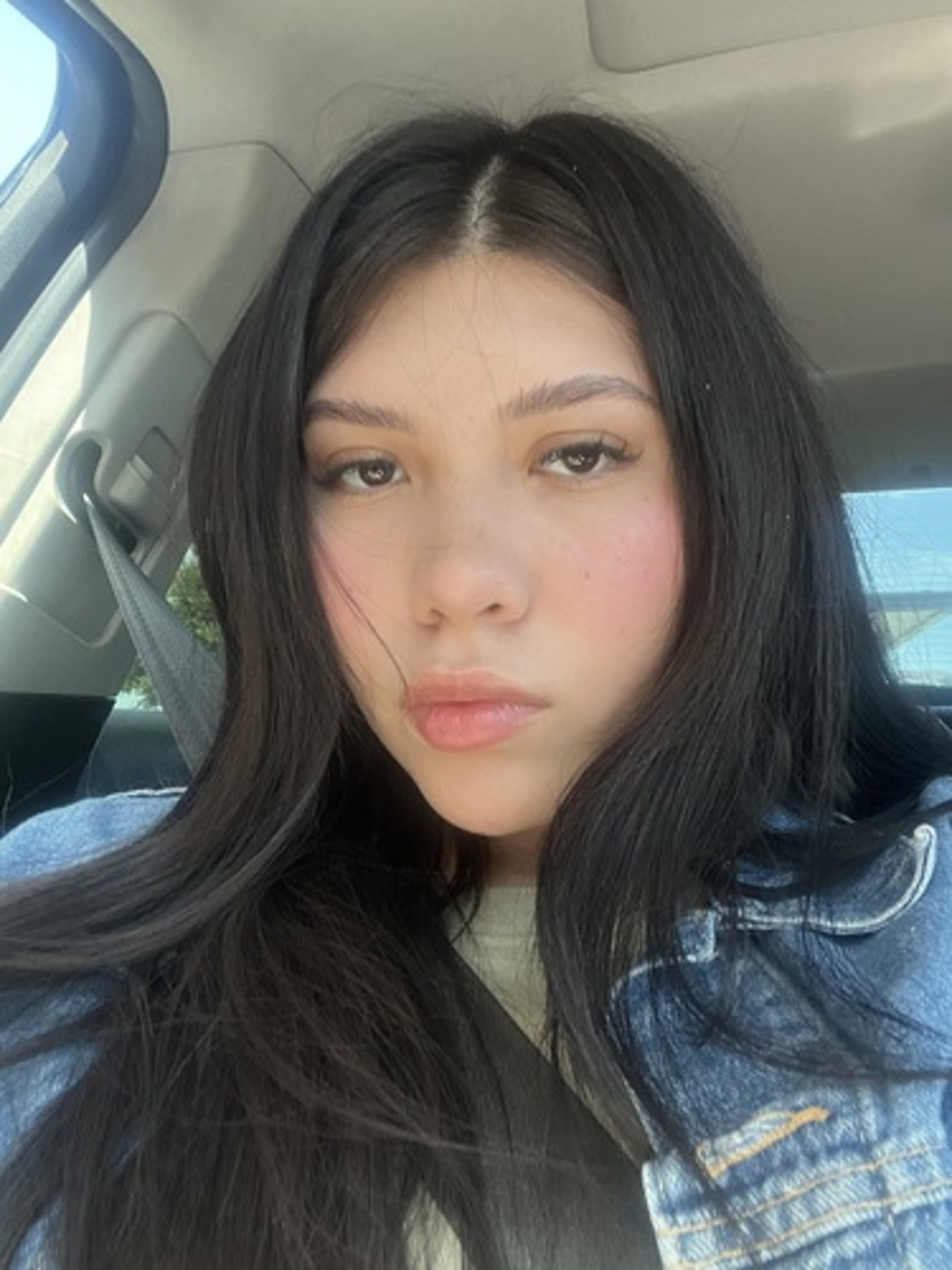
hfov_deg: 46.8
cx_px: 476
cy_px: 635
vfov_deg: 60.0
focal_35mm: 30
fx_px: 1100
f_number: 2.2
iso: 64
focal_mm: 2.71
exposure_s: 1/121
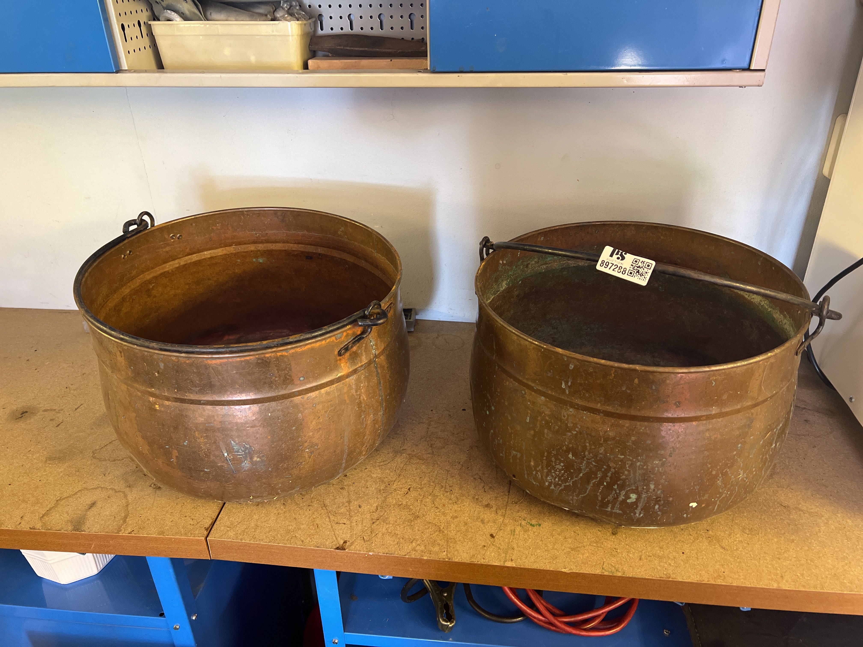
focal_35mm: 26
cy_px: 324
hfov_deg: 67.3
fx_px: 648
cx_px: 432
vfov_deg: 53.1
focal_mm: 5.7
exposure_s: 1/50
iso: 200
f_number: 1.5
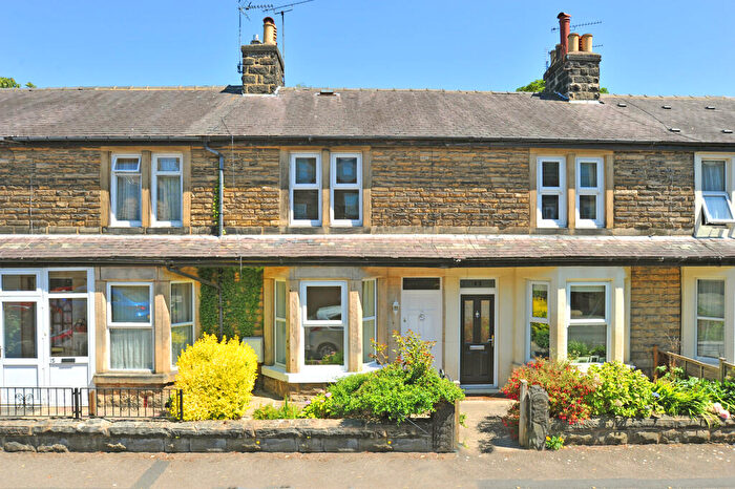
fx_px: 490
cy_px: 244
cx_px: 368
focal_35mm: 24
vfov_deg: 53.1
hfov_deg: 73.8
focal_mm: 24
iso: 400
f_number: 9
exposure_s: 1/400
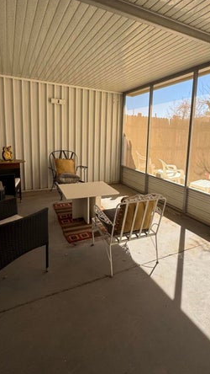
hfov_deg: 50.8
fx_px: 218
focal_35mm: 22
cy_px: 166
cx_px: 135
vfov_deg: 80.9
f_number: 2.2
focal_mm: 2.22
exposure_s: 1/293
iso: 40
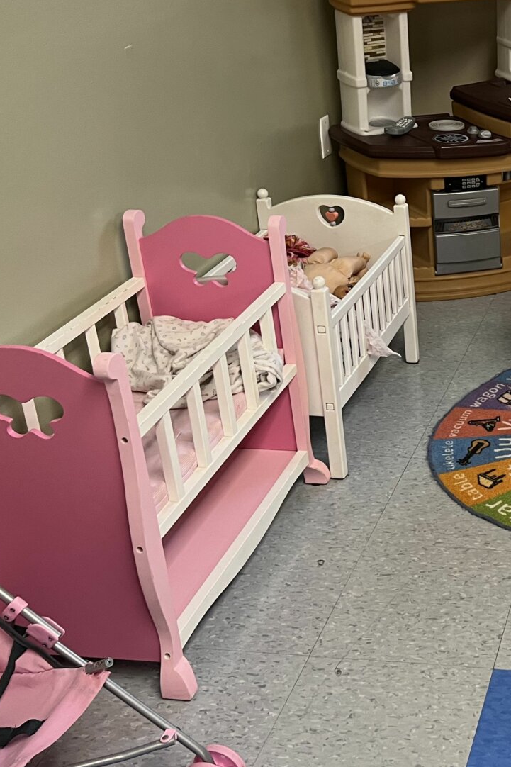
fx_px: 1022
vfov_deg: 40.8
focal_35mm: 48
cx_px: 636
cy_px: 281
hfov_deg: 24.9
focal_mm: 5.7
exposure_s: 1/60
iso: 160
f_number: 1.5
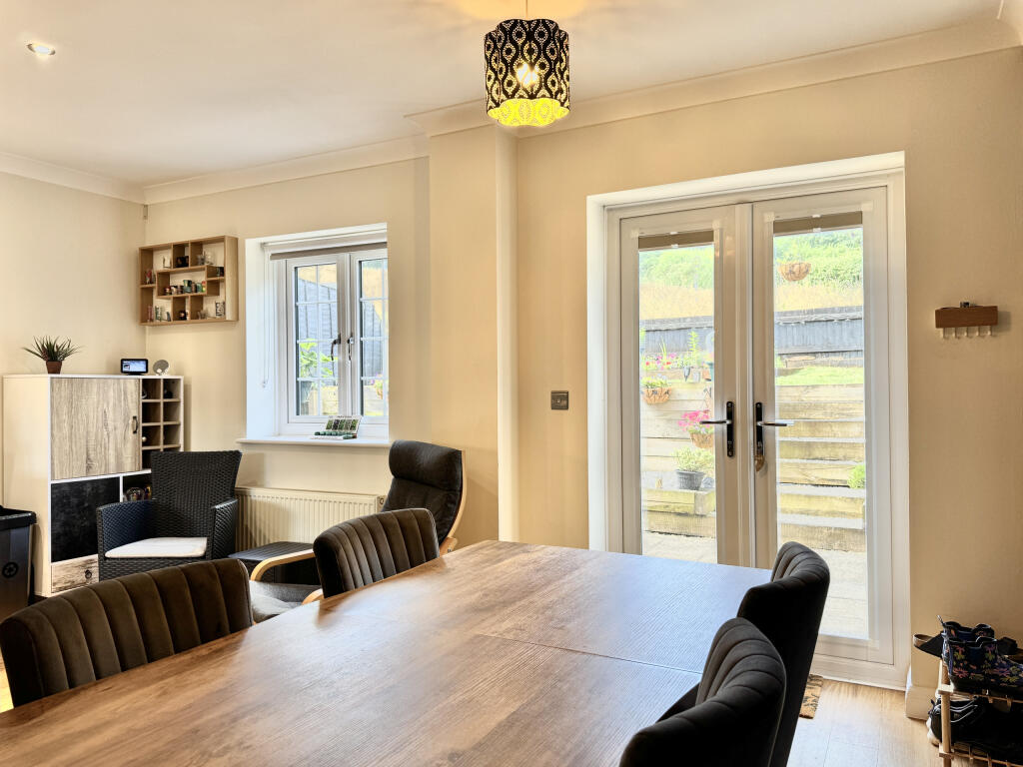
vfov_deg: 56.8
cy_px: 384
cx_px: 512
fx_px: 709
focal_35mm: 24
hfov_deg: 71.6
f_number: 1.78
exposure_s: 1/100
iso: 80
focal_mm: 6.76
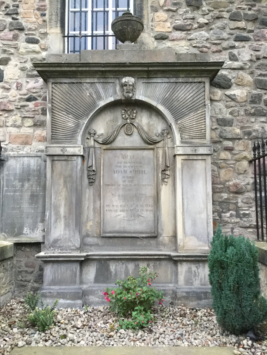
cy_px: 178
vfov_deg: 58.4
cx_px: 134
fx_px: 319
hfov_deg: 45.4
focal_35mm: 31
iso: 200
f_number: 2.4
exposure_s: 1/20
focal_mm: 3.3
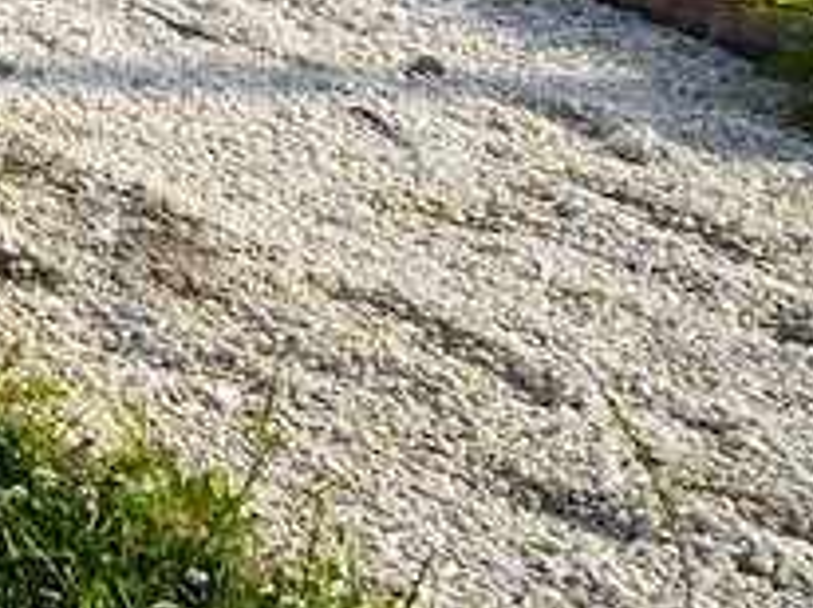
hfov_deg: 8.8
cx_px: -2254
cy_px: -946
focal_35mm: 112
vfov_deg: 10.8
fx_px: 2627
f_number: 11
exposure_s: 1/320
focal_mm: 15
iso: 200
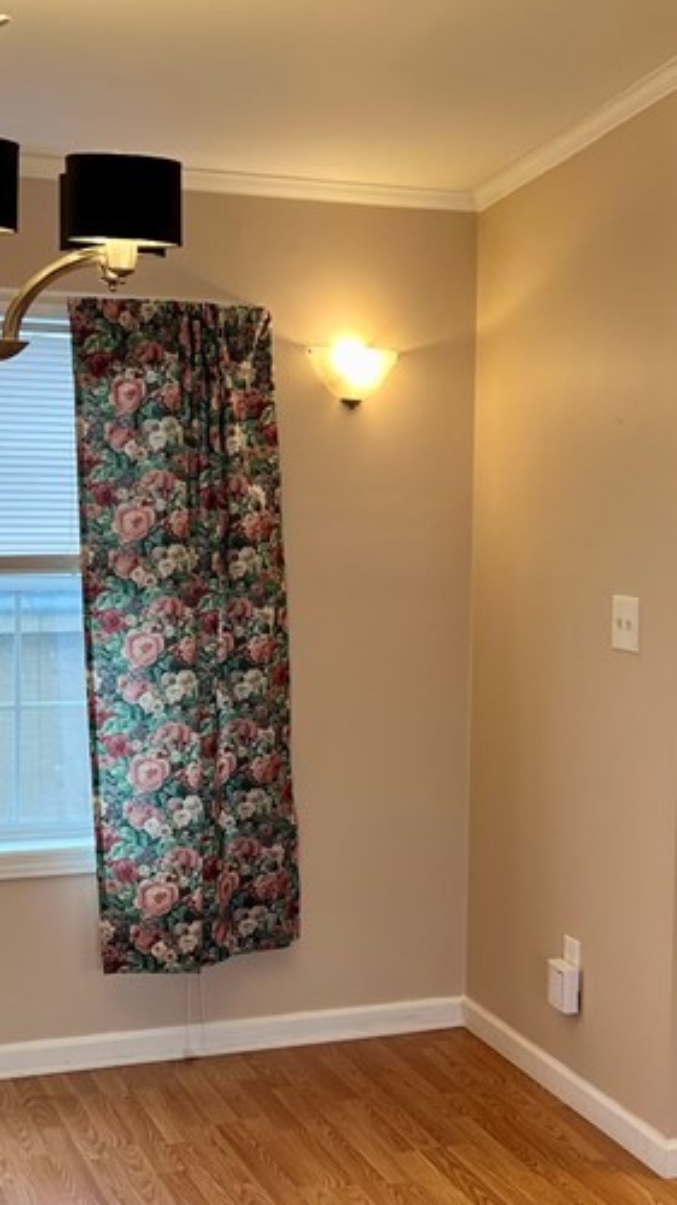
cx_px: 465
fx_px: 1852
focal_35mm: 58
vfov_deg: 36.0
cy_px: 643
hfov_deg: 20.6
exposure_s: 1/120
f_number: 1.5
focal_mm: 5.7
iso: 80
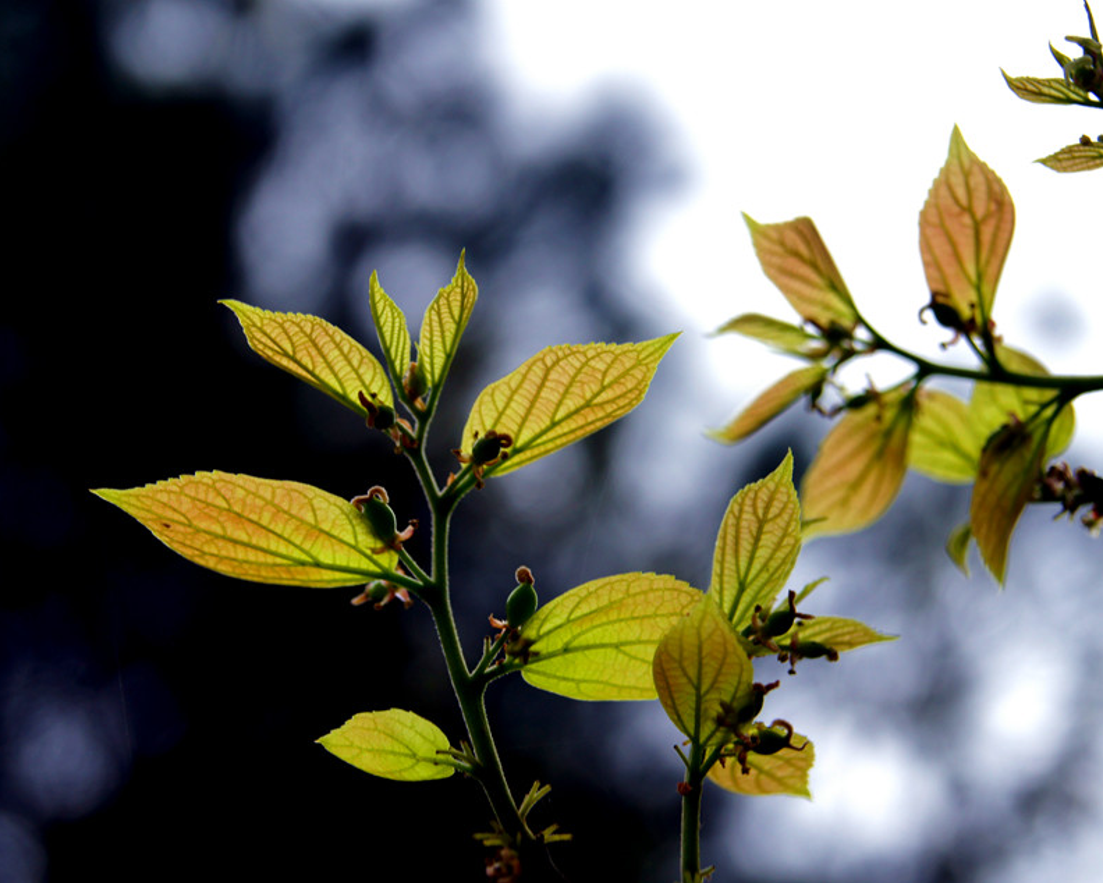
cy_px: 440
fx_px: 3187
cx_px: 681
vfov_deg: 15.8
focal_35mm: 98
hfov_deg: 19.6
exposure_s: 1/160
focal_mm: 55
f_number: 5.6
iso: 125
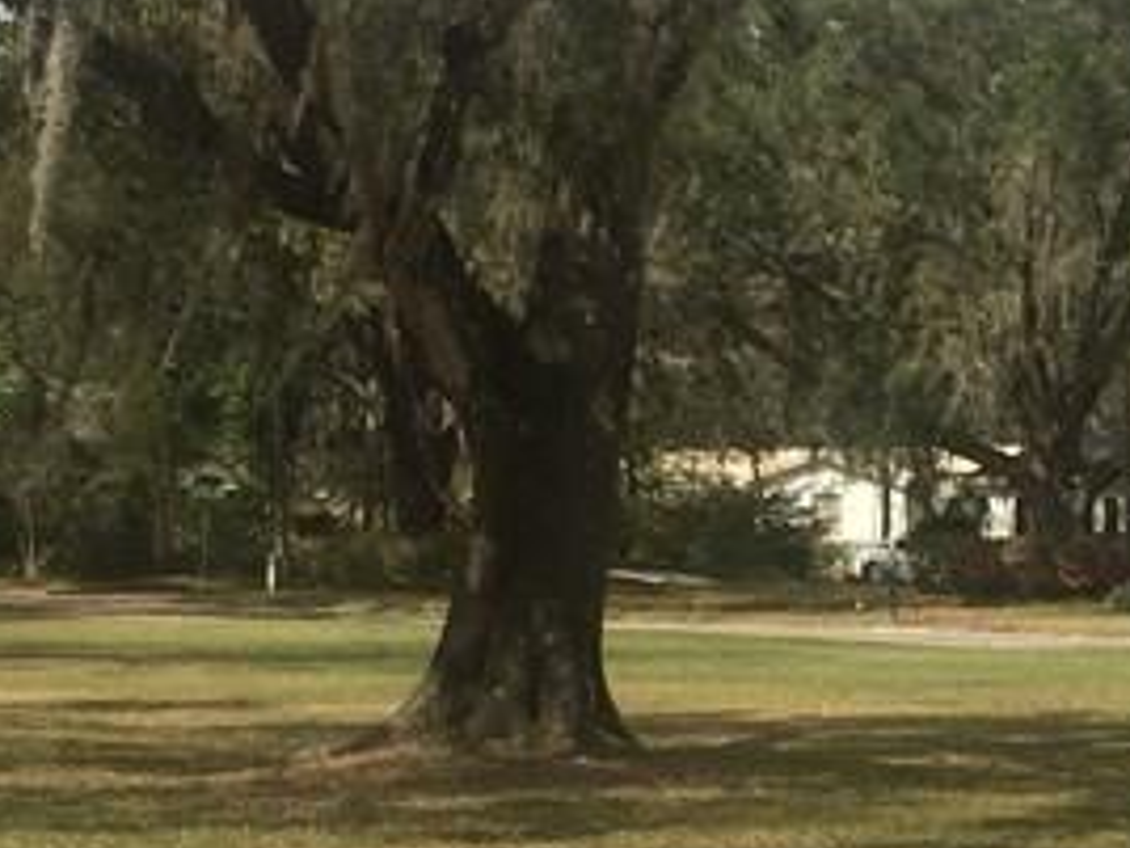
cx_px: 1126
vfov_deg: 13.3
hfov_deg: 17.3
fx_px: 3623
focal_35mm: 111
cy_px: 633
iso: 32
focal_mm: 4.15
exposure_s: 1/2326
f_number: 2.2
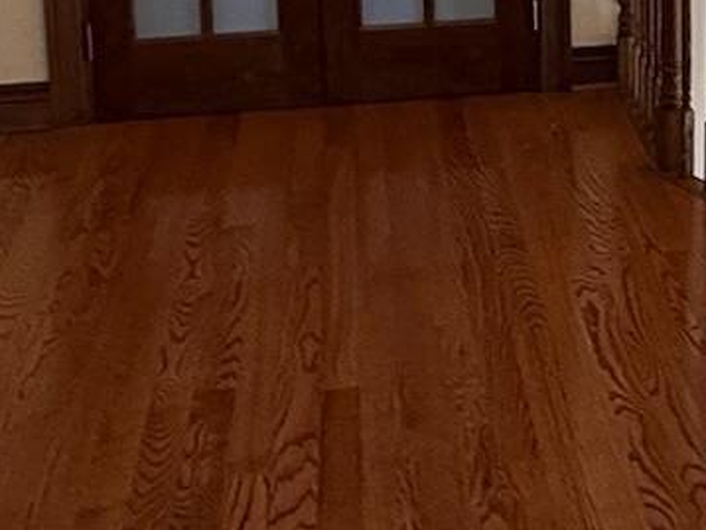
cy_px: -160
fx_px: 1633
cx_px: 832
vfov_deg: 17.3
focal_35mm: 80
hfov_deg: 22.6
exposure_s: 1/60
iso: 250
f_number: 2.2
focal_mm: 2.22
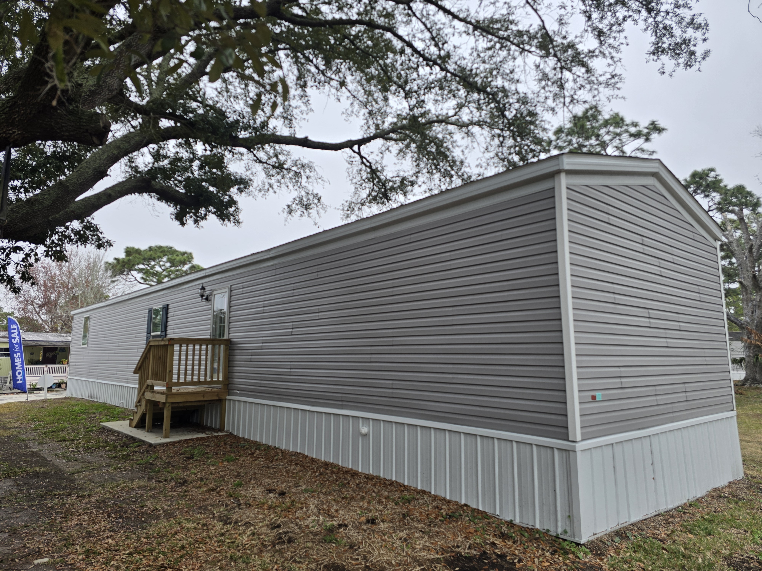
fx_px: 506
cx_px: 381
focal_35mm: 23
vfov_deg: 58.9
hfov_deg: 73.9
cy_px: 286
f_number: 1.7
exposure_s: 1/195
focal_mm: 6.3
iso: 12
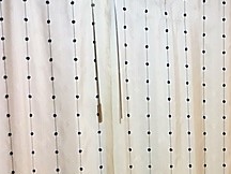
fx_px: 574
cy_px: 204
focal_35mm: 86
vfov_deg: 16.5
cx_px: 235
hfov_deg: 21.9
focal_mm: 4.15
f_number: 2.2
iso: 200
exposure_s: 1/25
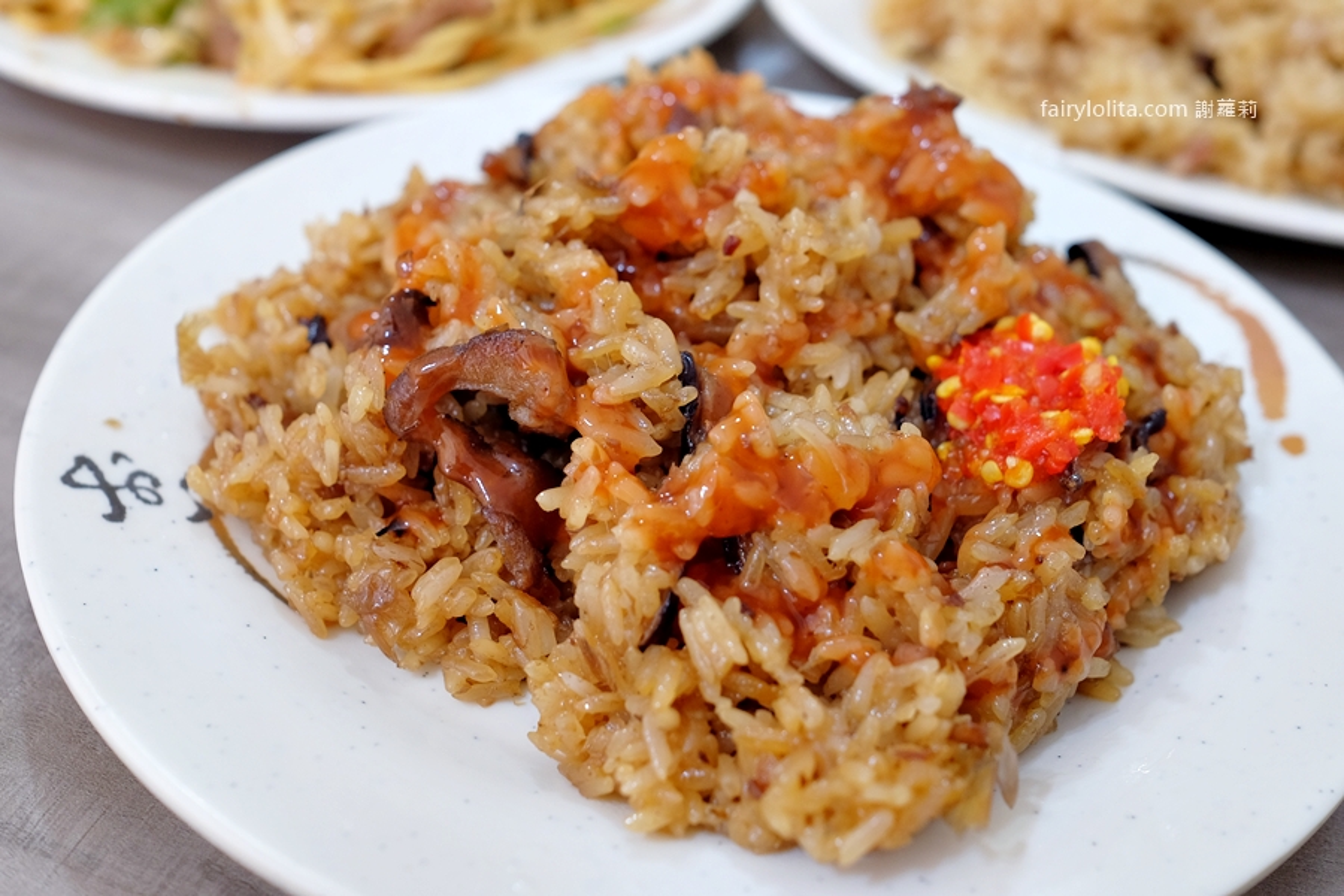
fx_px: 1307
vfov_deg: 37.9
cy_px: 448
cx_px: 672
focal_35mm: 35
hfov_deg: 54.4
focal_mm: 23
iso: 500
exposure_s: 1/52
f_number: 3.6
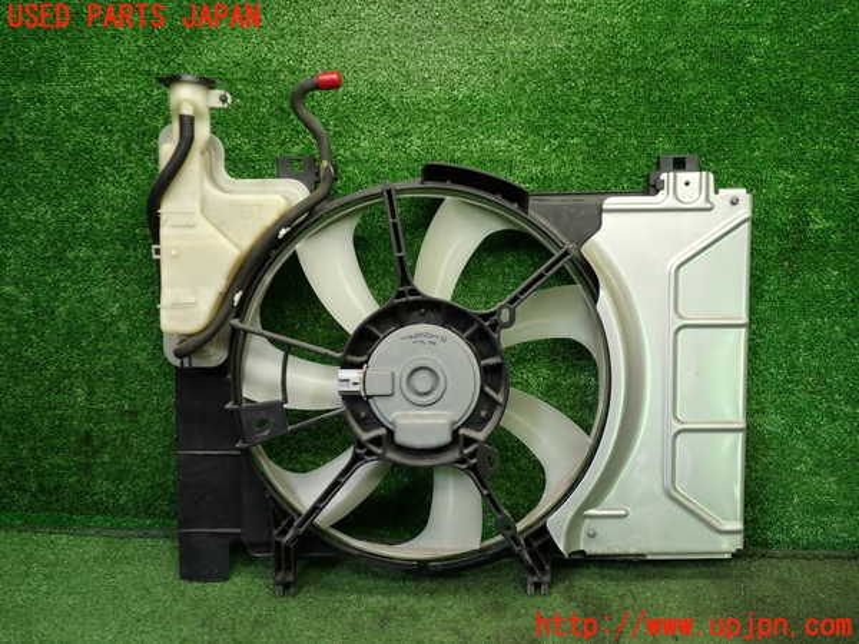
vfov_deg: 46.8
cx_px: 430
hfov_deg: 60.0
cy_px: 322
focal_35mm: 30
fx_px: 744
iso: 200
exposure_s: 1/60
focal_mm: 5.4
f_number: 2.3
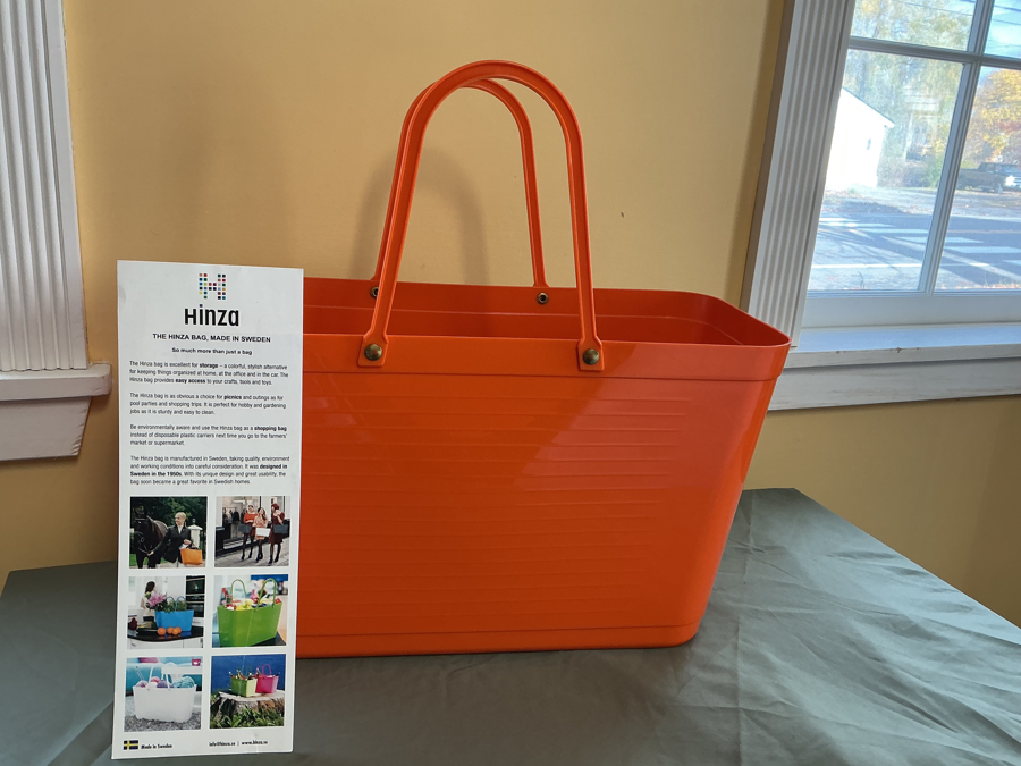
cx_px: 510
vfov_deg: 48.2
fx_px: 855
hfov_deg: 61.7
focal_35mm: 29
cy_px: 383
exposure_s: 1/60
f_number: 1.8
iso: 40
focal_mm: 3
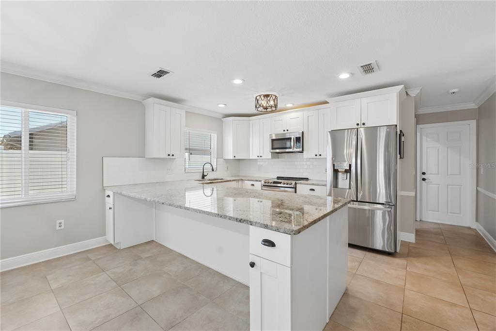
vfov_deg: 77.3
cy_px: 166
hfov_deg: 100.4
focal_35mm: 15
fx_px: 207
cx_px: 248
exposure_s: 1/30
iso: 400
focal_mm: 10
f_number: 8
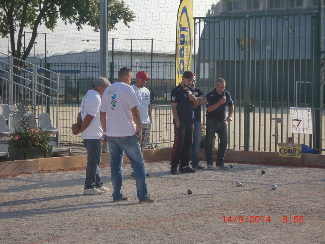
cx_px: 162
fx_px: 1014
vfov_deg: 13.7
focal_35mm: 108
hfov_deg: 18.2
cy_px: 122
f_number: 5.3
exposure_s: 1/400
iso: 64
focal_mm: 18.9
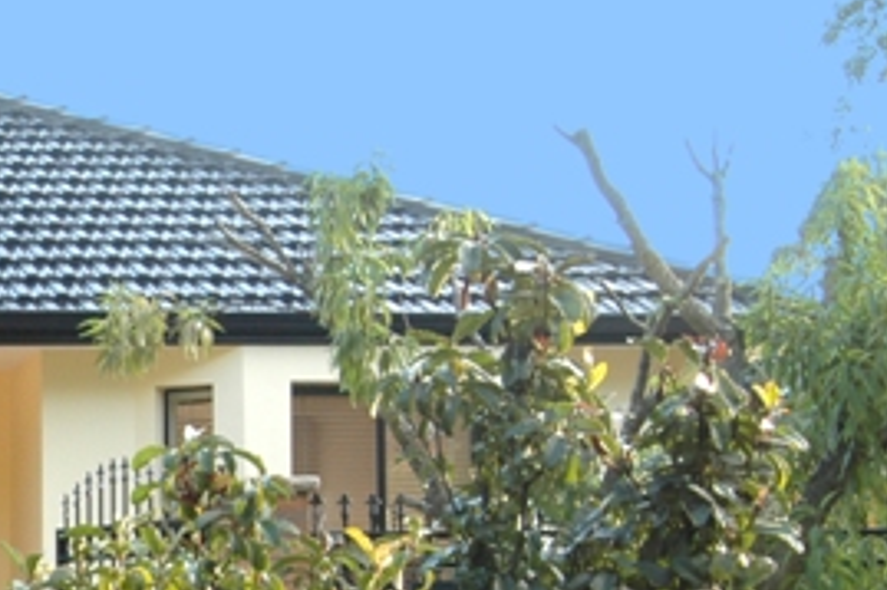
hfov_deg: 18.7
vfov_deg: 13.2
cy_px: 580
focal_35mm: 102
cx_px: -224
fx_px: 2523
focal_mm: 23
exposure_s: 1/25
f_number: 11
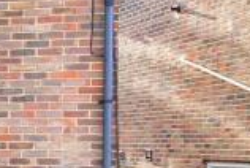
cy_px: 170
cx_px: -464
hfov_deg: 12.1
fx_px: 675
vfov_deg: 13.9
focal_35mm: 97
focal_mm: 10
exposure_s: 1/80
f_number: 8
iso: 400
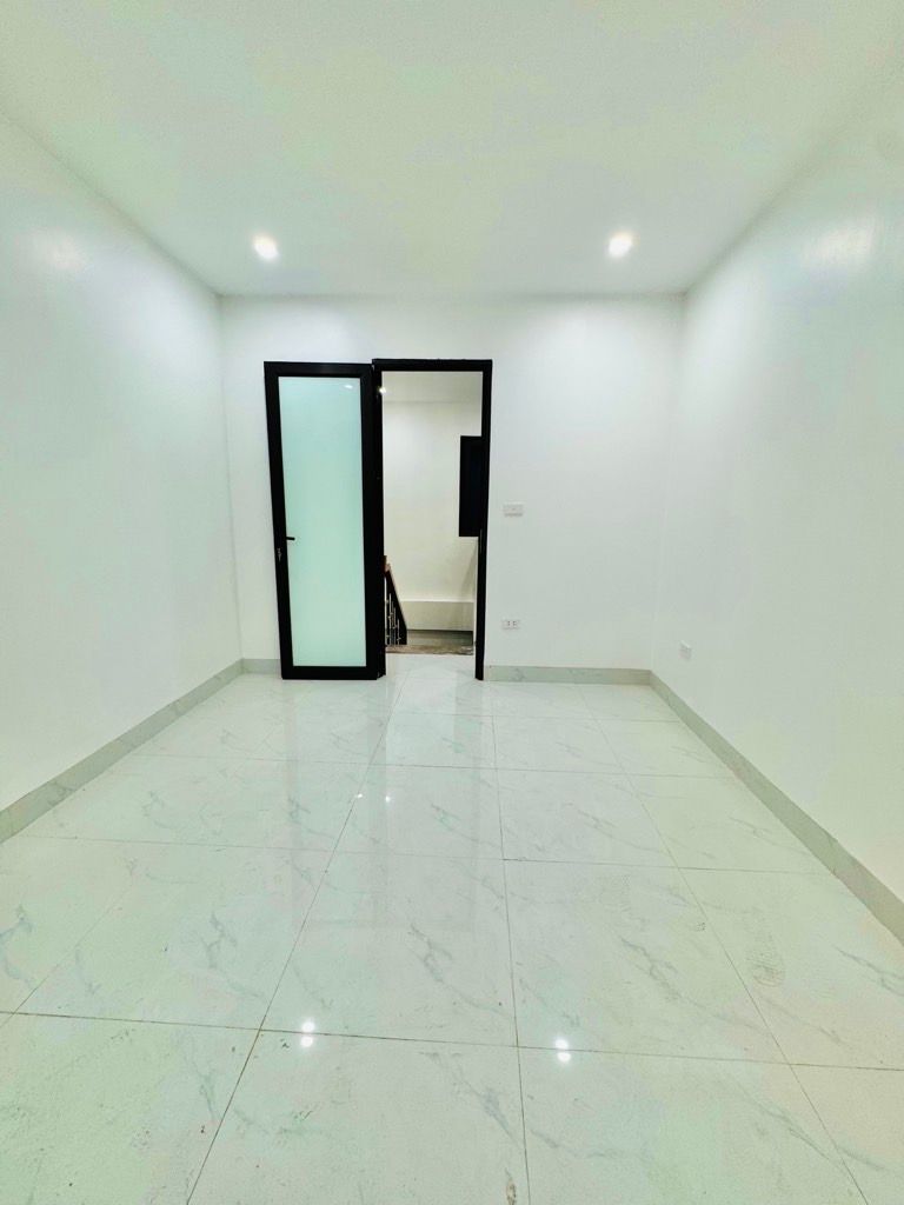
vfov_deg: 102.1
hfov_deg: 85.7
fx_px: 487
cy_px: 602
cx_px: 452
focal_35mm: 14
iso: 125
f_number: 2.2
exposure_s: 1/100
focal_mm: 2.22
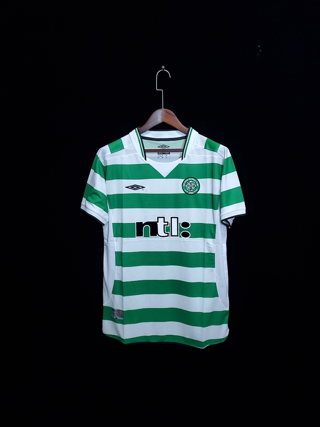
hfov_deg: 53.1
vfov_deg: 67.3
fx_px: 320
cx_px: 160
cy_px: 214
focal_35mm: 26
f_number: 1.5
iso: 200
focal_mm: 4.3
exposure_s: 1/30
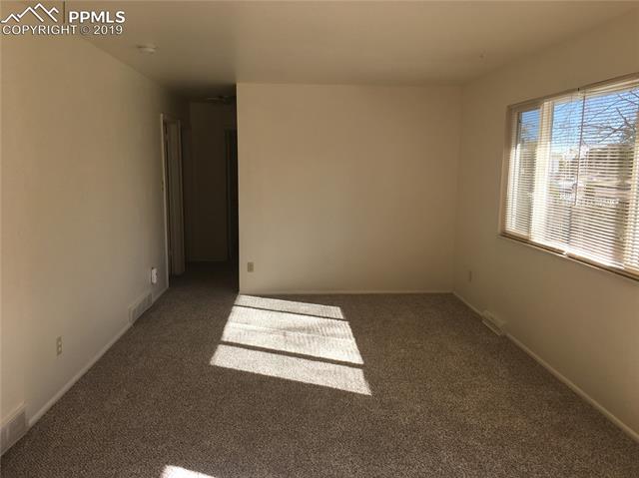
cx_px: 320
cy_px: 239
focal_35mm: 29
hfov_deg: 61.7
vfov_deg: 48.2
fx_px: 535
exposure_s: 1/334
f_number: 2.2
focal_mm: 4.15
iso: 25
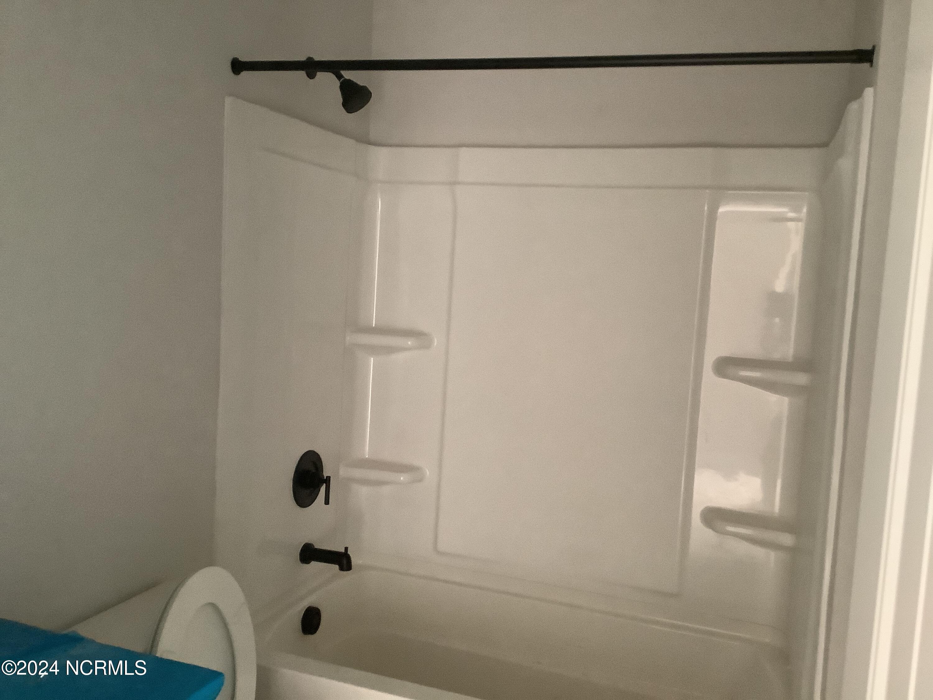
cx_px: 466
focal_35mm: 31
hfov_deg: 58.4
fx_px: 836
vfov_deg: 45.4
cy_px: 350
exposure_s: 1/33
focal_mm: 3.3
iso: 400
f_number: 2.4
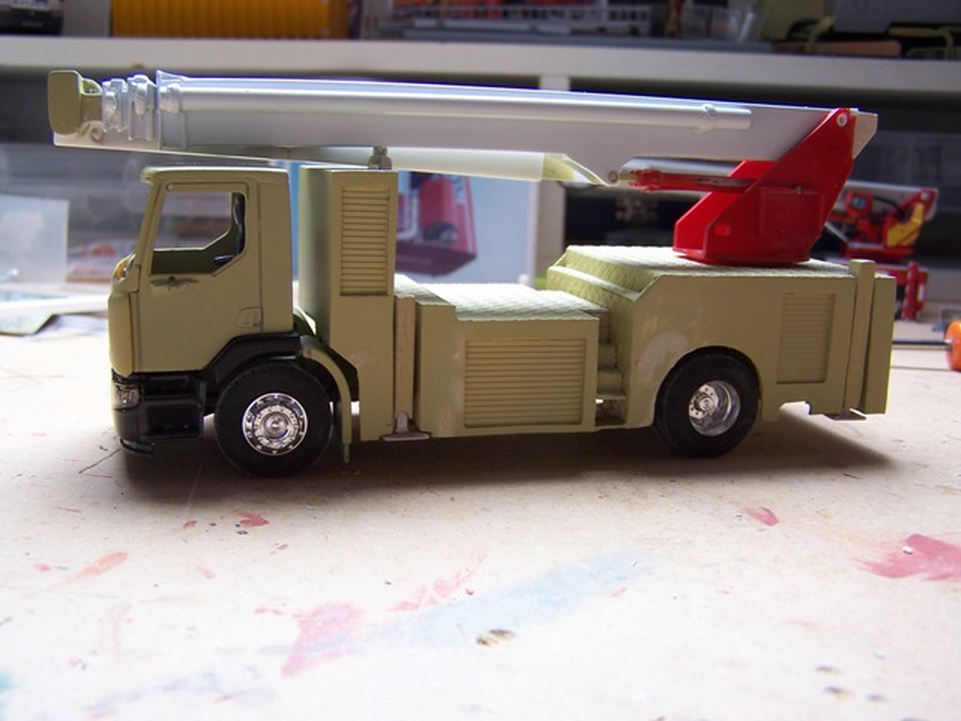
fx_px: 1055
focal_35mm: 38
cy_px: 360
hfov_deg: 49.0
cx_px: 480
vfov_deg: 37.7
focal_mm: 6.3
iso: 80
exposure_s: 1/60
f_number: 2.8
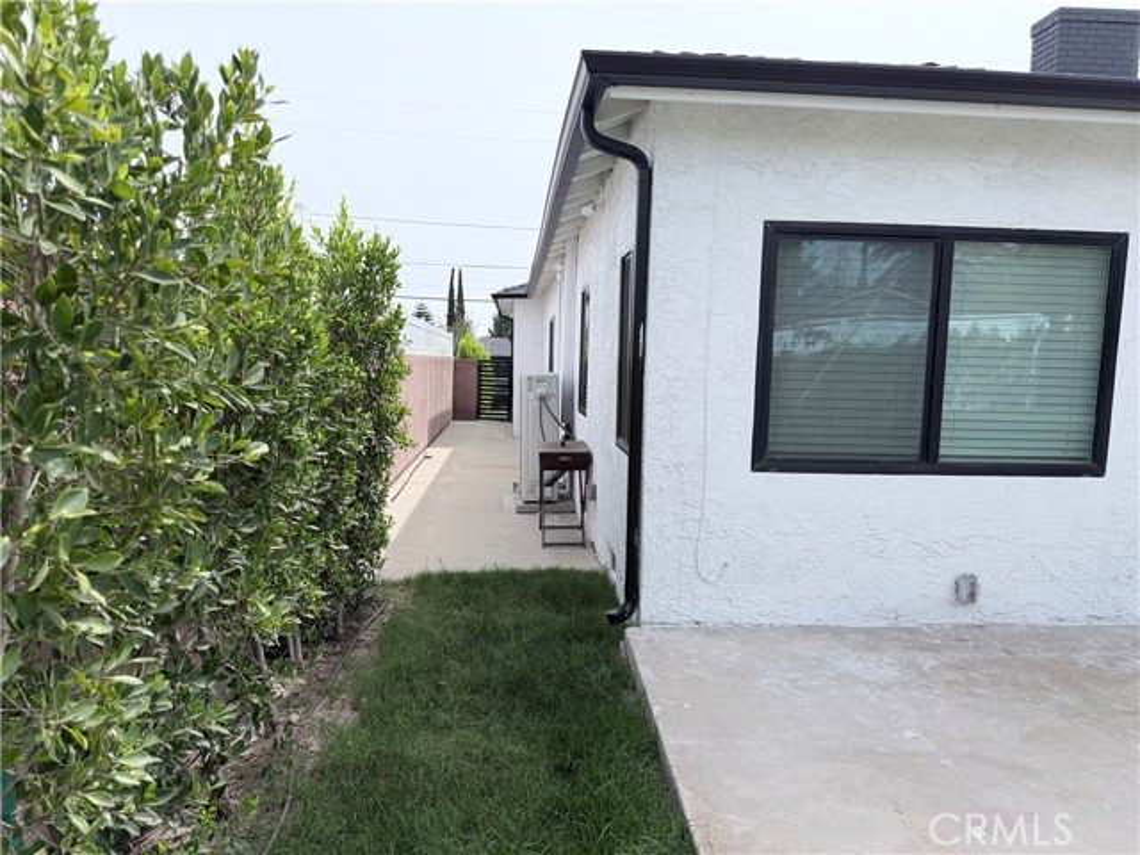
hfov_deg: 71.6
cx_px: 570
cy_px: 428
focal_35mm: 24
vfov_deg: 56.8
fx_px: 790
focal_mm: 6.76
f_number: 1.78
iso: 80
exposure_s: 1/4167
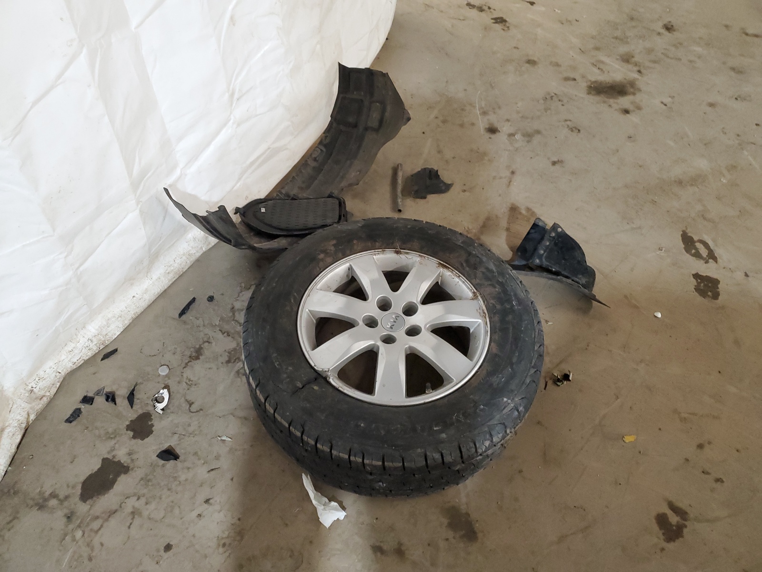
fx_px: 572
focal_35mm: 26
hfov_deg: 67.3
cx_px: 381
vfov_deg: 53.1
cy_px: 286
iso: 314
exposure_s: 1/40
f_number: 1.5
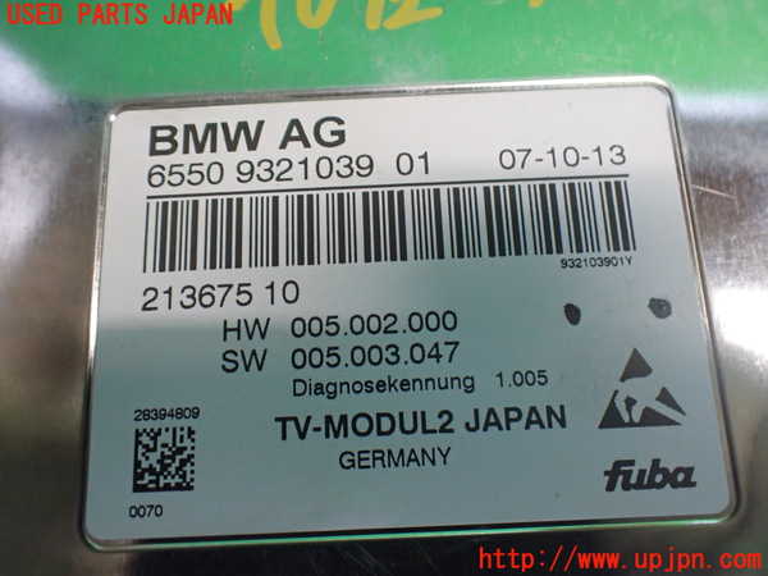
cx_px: 384
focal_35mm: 30
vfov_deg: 46.8
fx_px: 666
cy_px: 288
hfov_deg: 60.0
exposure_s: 1/125
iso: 800
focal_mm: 5.4
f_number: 2.3
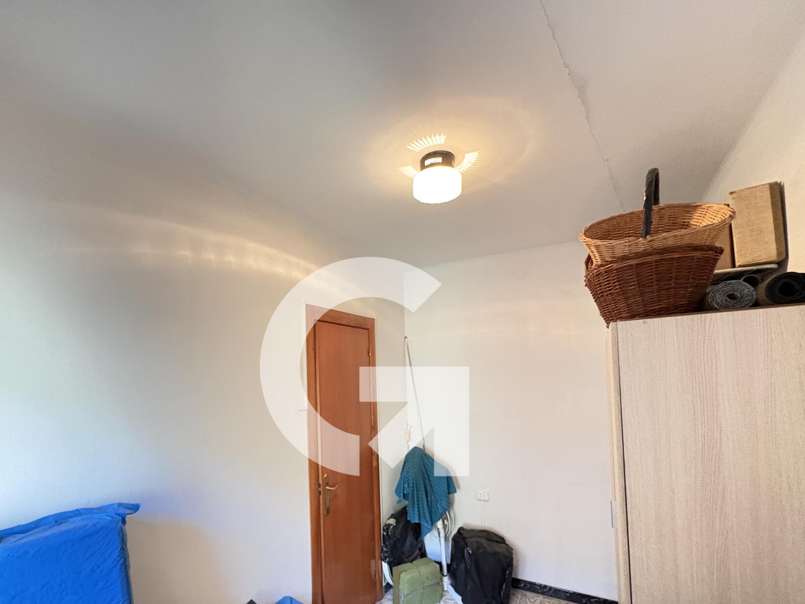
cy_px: 366
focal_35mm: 17
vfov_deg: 73.8
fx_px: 395
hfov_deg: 90.8
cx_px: 365
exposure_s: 1/25
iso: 1000
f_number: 2.2
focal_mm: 2.22
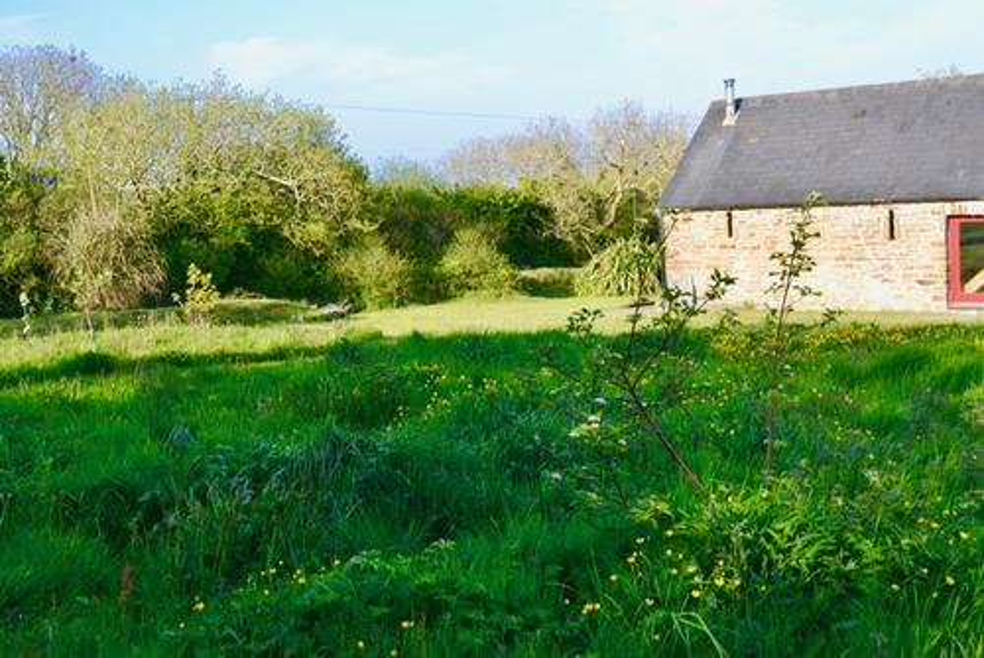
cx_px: 492
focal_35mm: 42
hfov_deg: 46.4
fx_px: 1149
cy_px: 329
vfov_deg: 31.9
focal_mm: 28
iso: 110
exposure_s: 1/125
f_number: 5.6
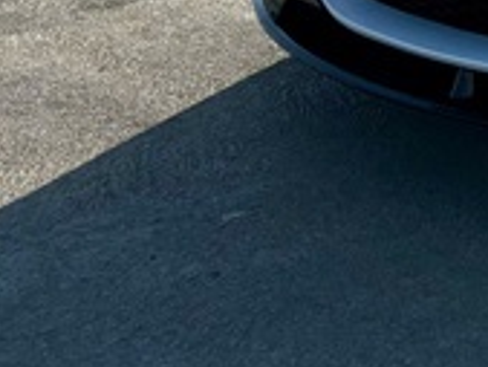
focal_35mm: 123
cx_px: 1106
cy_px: -361
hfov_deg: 12.9
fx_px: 1735
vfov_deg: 11.0
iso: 50
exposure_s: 1/5618
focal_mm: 5.96
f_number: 1.6
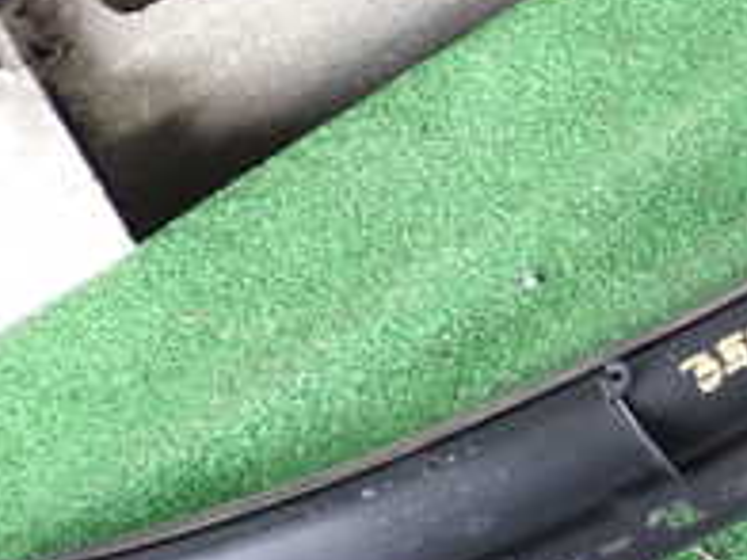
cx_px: 926
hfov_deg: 17.0
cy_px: 160
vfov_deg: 13.4
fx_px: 2374
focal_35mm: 110
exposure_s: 1/60
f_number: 2.5
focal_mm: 6.37
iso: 200
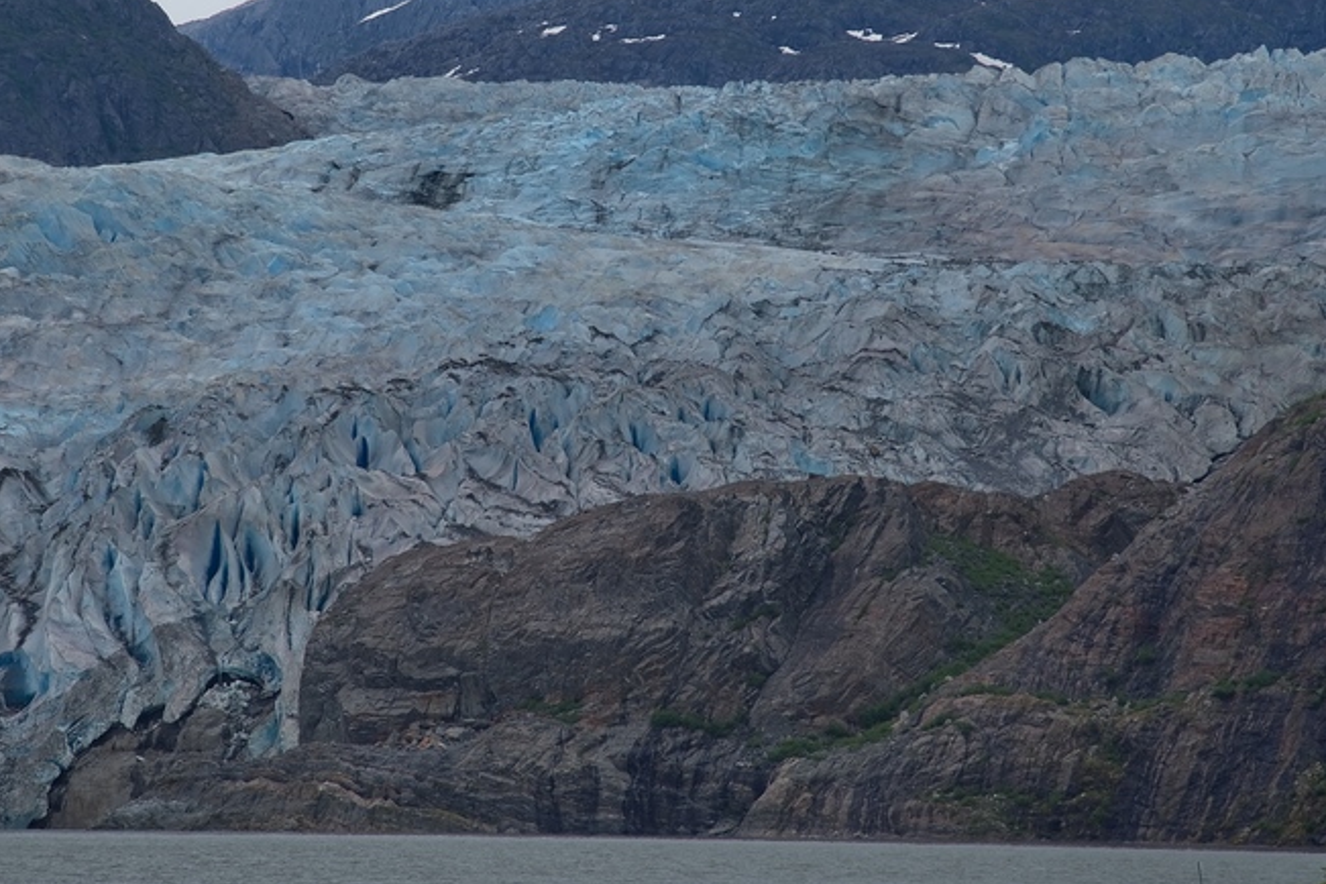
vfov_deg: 5.8
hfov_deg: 8.7
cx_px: 611
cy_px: 232
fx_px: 8692
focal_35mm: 236
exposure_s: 1/320
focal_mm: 120
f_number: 9
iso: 100
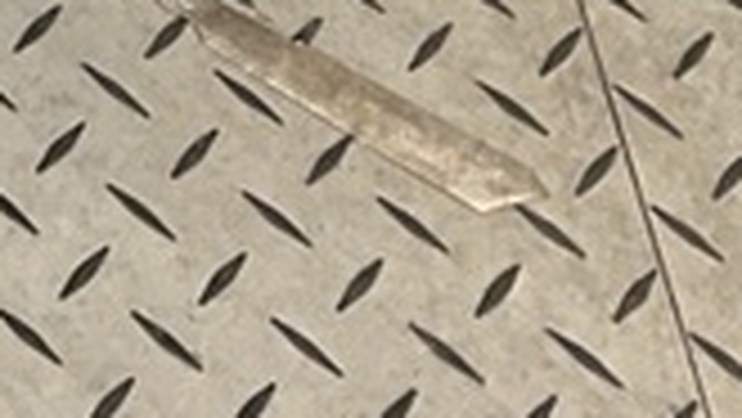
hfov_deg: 10.3
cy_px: -1034
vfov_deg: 5.9
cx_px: -976
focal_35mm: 184
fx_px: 3622
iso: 80
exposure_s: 1/50
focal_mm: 3
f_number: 1.8
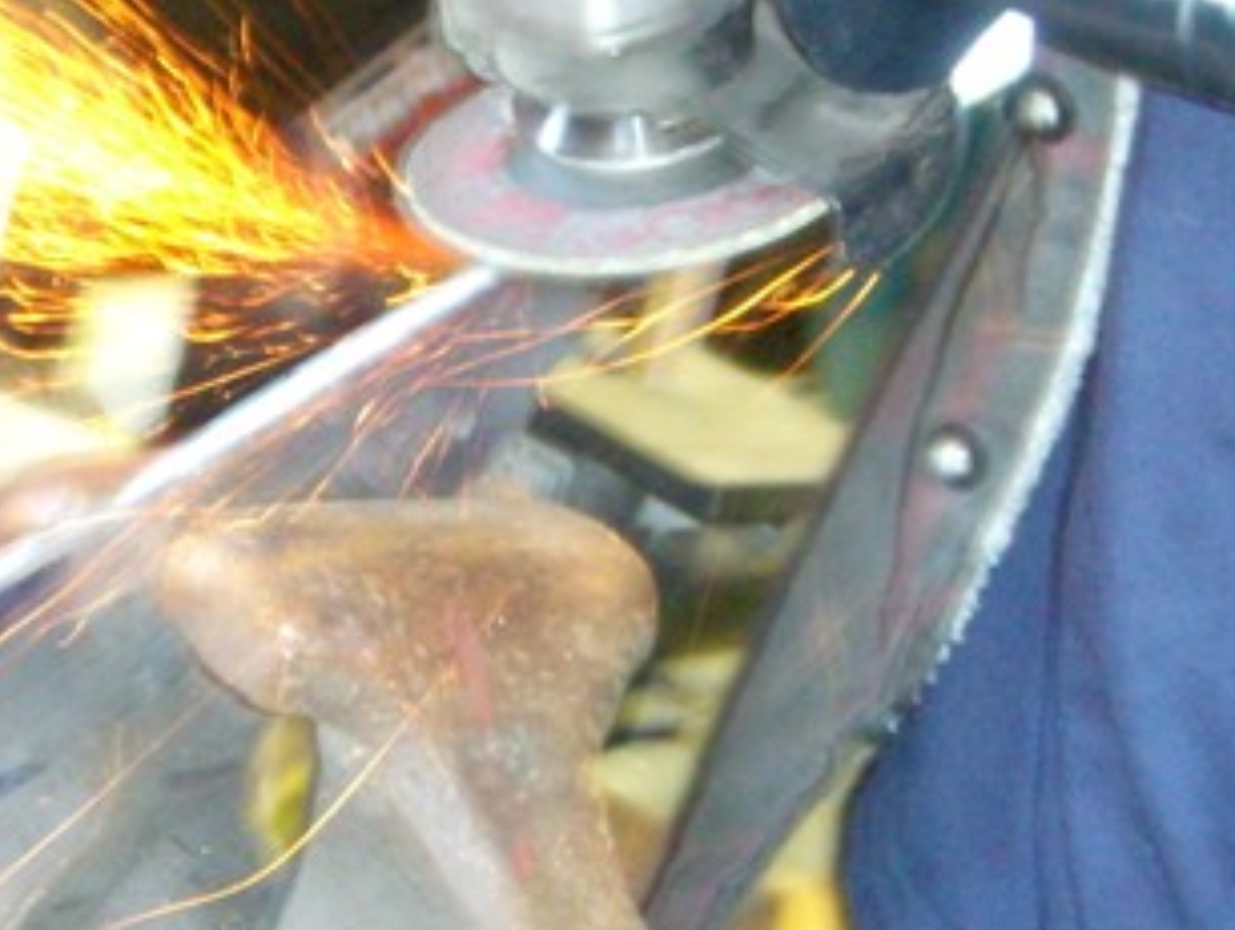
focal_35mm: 87
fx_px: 3108
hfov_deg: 22.4
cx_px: 491
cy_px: 539
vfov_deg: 17.0
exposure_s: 1/2.13
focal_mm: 6.4
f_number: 3.5
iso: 400
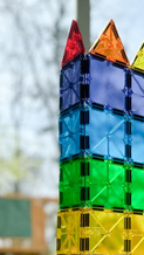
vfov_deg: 31.8
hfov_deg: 18.9
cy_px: 262
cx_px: 176
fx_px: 406
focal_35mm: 60
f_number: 1.8
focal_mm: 6.86
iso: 80
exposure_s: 1/2000
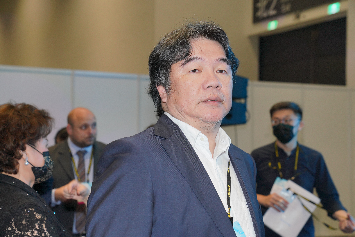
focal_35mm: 70
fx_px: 690
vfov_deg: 19.5
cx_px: 178
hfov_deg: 28.8
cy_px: 118
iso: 1600
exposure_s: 1/125
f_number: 5.6
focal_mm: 70
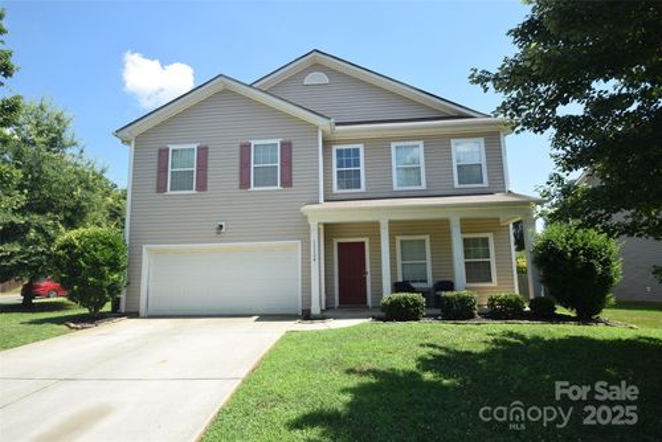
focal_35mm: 17
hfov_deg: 92.4
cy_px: 221
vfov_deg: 69.7
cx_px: 331
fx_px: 317
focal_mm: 11.5
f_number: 9
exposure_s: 1/320
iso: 200
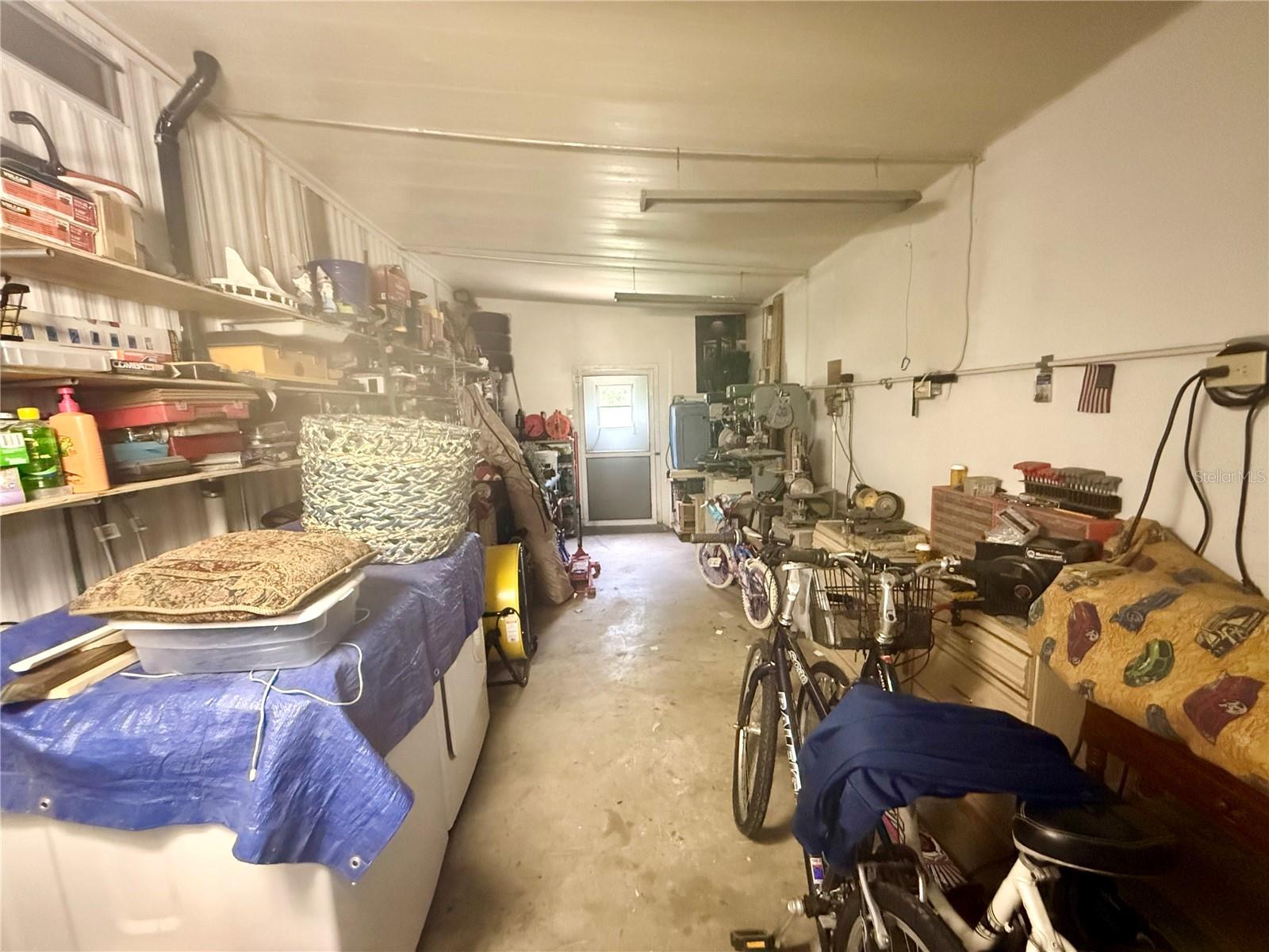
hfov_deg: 102.1
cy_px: 476
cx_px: 634
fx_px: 513
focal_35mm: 14
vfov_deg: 85.7
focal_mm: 2.22
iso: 1250
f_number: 2.2
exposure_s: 1/52
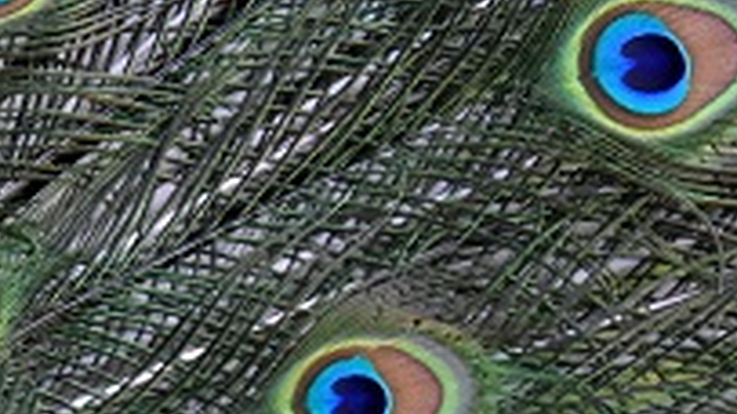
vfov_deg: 0.5
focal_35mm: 2325
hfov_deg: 0.9
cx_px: 359
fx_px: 45418
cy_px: 47
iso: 800
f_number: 14
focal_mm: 500
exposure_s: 1/125
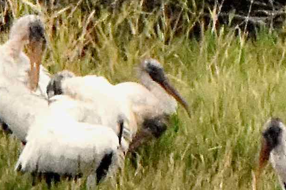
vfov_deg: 0.2
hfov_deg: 0.3
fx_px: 52289
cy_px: -167
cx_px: 397
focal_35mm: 6584
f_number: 8
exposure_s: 1/4000
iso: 5000
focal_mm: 600
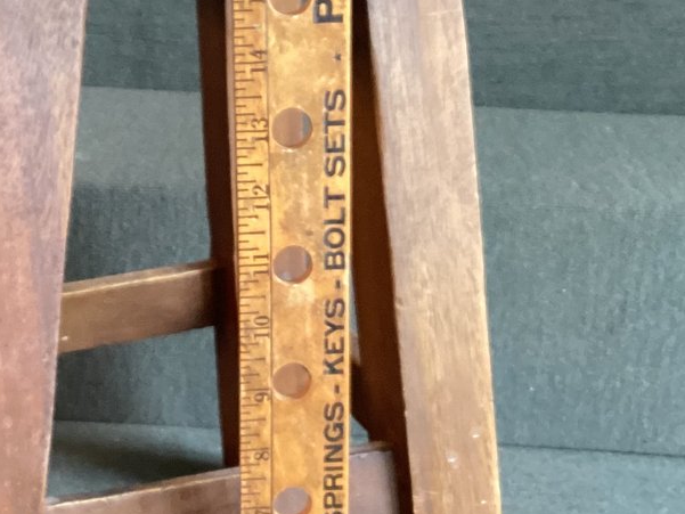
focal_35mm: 78
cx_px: 237
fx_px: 1544
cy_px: 246
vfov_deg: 18.9
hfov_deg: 24.9
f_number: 2.4
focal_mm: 3.3
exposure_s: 1/33
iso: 320
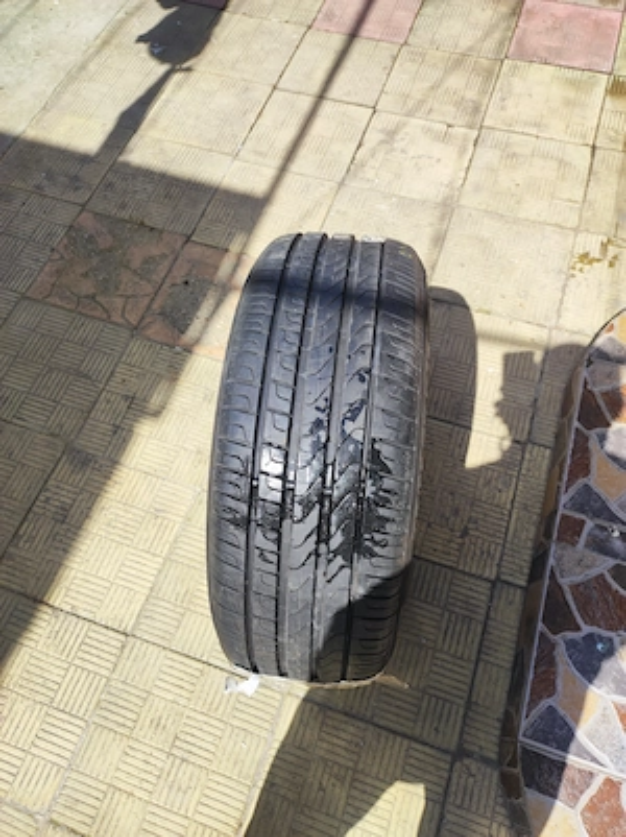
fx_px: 604
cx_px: 313
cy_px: 418
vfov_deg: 69.4
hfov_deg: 54.8
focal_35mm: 25
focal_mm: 4.7
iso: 50
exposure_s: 1/449
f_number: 1.79
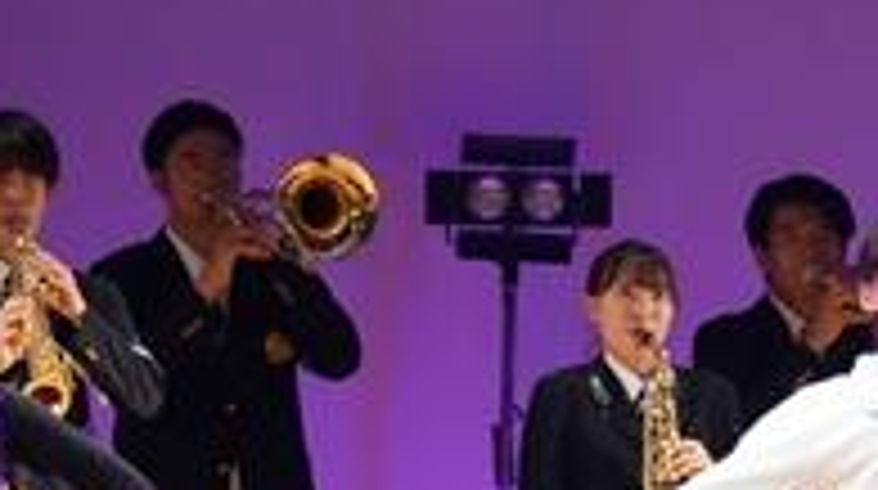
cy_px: 506
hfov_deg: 3.7
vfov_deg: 2.1
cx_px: 815
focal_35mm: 581
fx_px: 13506
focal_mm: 144
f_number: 5.6
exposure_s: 1/250
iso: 3200
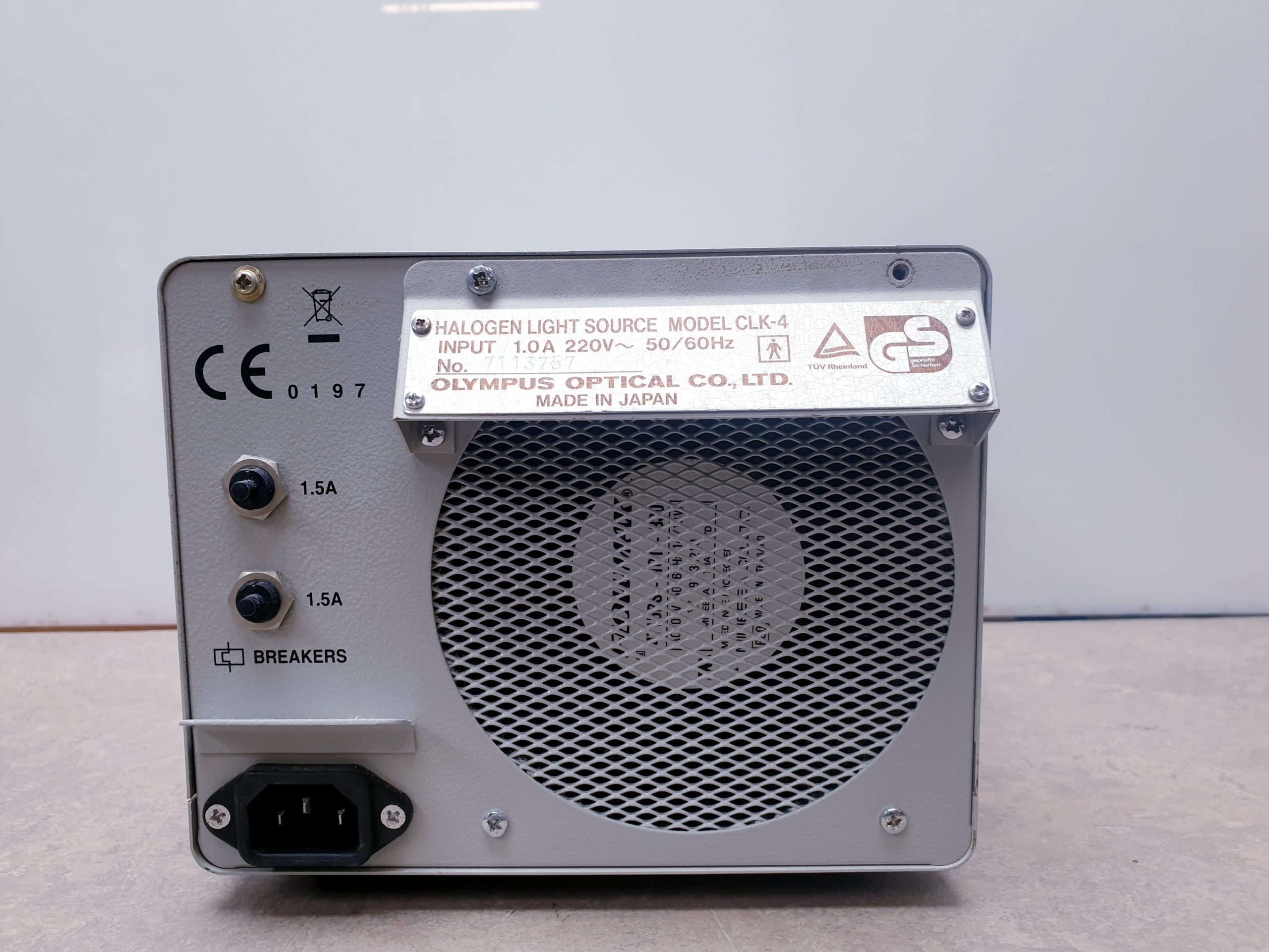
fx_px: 953
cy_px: 476
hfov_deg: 67.3
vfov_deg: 53.1
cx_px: 634
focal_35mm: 26
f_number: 2.4
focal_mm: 4.3
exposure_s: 1/50
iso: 50
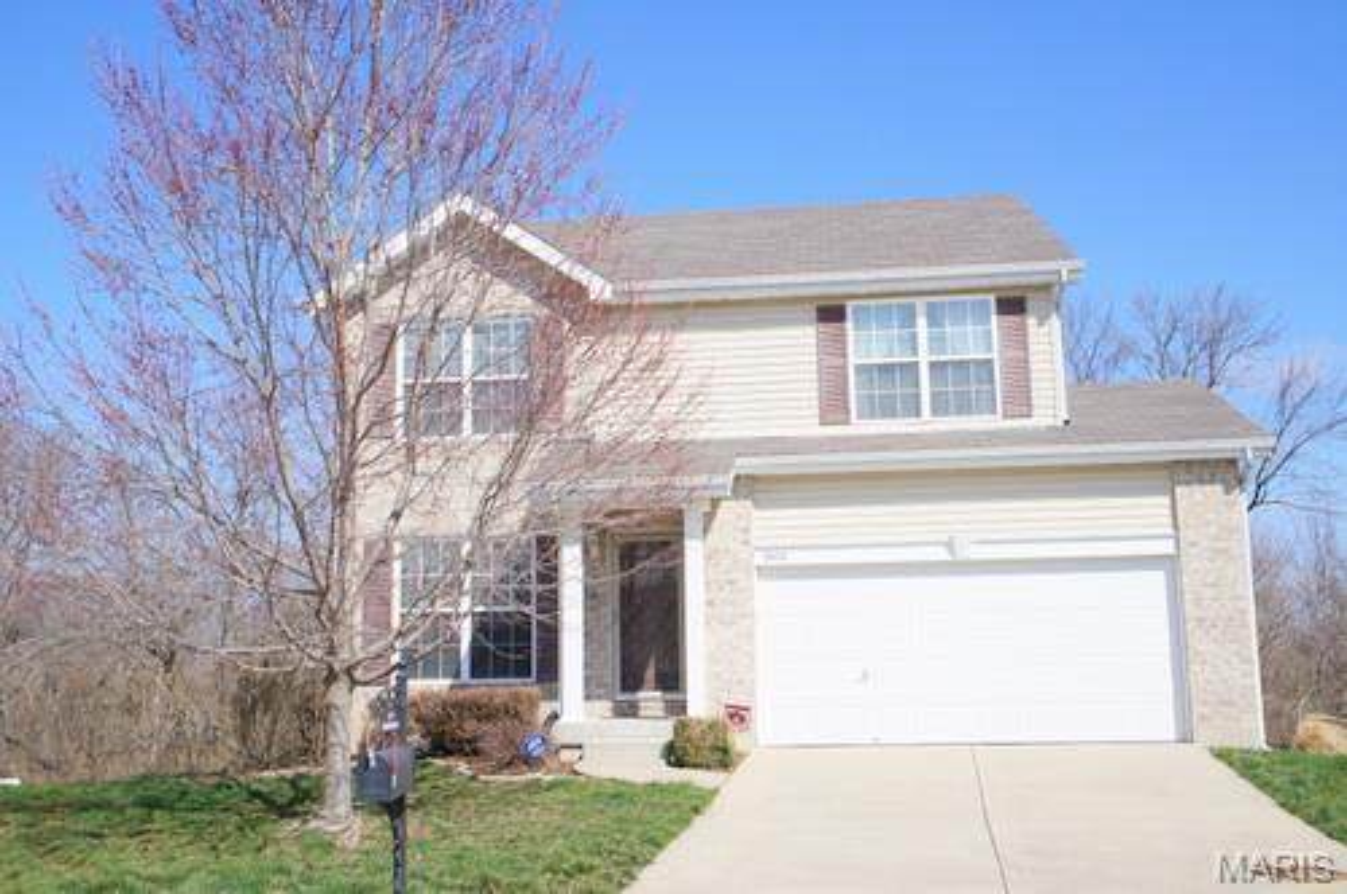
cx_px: 674
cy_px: 447
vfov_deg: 36.8
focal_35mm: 36
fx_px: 1345
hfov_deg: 53.2
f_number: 13
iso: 200
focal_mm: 24
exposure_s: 1/250
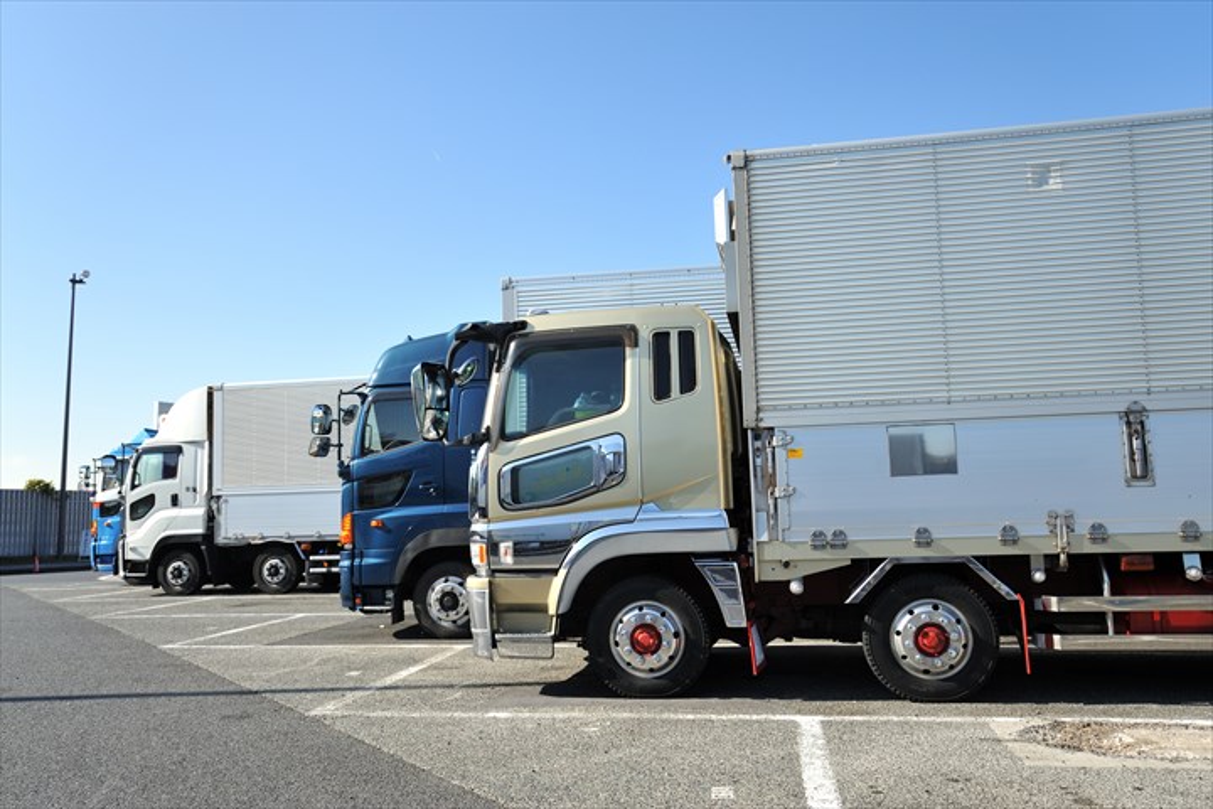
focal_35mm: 31
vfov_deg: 42.3
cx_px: 606
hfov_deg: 60.3
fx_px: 1044
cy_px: 404
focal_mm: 31
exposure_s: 1/400
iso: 250
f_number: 9
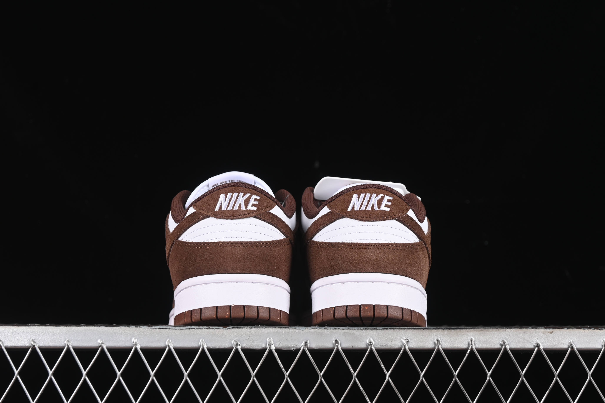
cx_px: 302
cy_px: 202
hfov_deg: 27.0
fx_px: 1260
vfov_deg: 18.2
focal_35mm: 75
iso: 160
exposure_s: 1/60
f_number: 7.1
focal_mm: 50
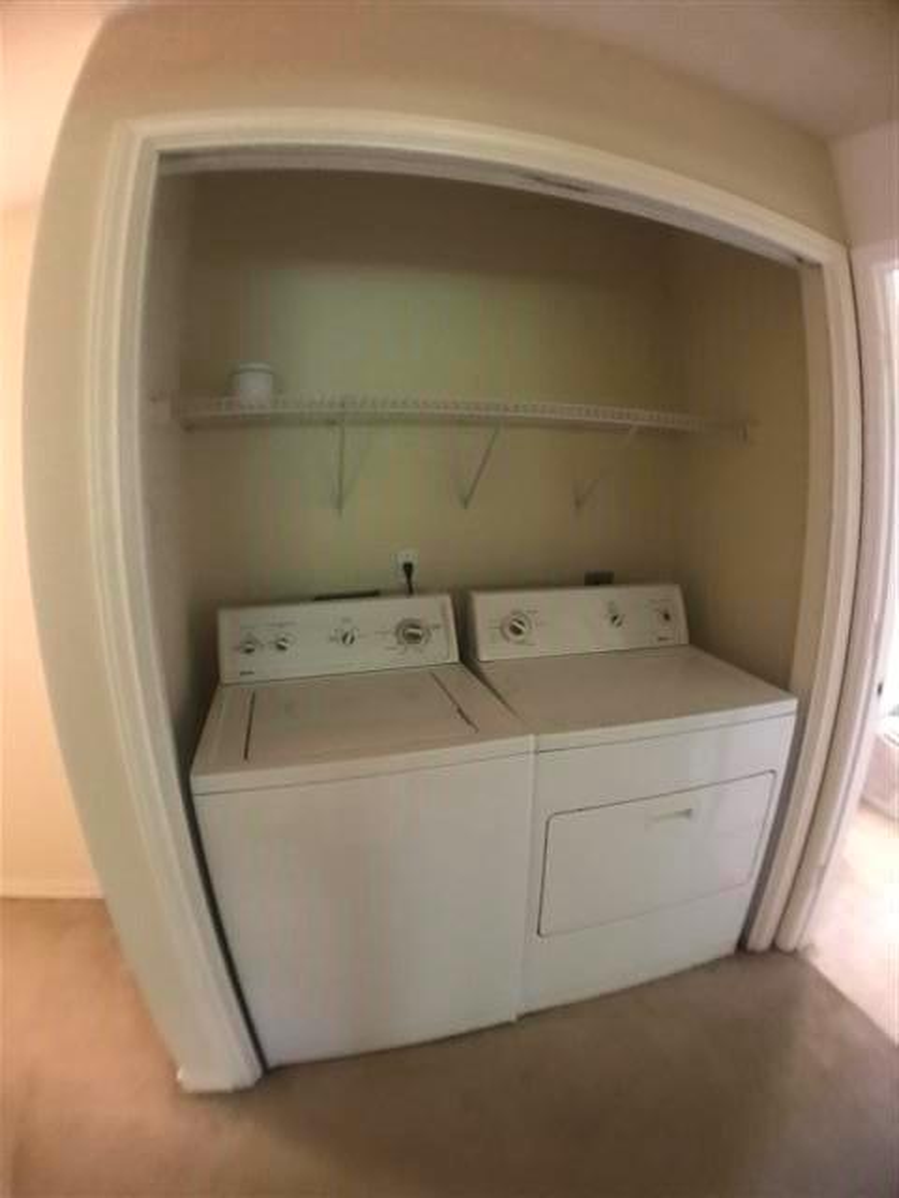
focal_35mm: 28
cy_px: 599
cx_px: 450
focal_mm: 3.99
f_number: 1.8
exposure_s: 1/4
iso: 125
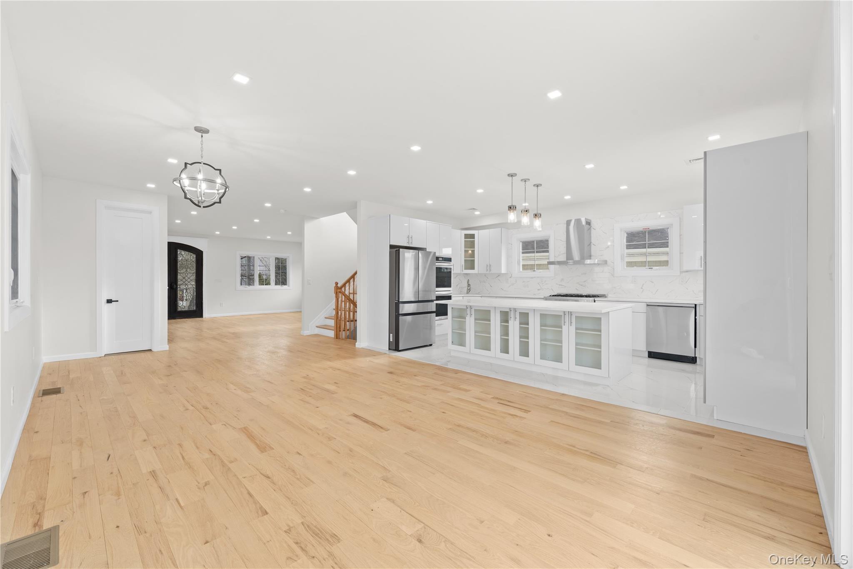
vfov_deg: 81.2
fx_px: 332
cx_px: 426
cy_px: 284
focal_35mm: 14
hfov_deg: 104.3
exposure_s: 1/8
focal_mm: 14
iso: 250
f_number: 10
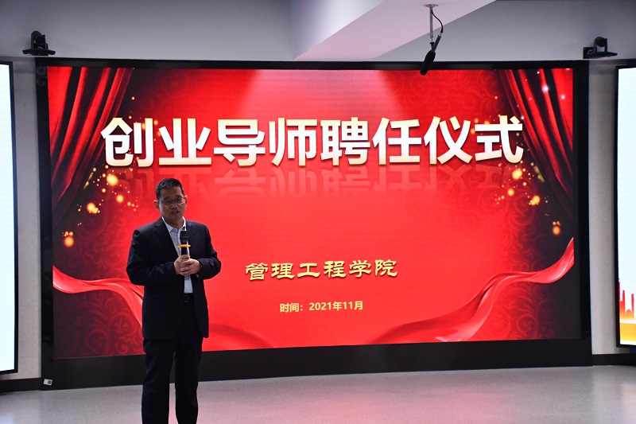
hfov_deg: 30.1
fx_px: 1183
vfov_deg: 20.3
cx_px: 318
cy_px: 212
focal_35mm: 67
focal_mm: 45
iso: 3200
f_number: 4.5
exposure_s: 1/500
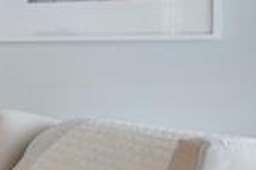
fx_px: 725
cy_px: 45
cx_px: -536
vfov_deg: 13.4
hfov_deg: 11.1
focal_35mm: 102
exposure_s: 1/50
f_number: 8
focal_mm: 16
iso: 640
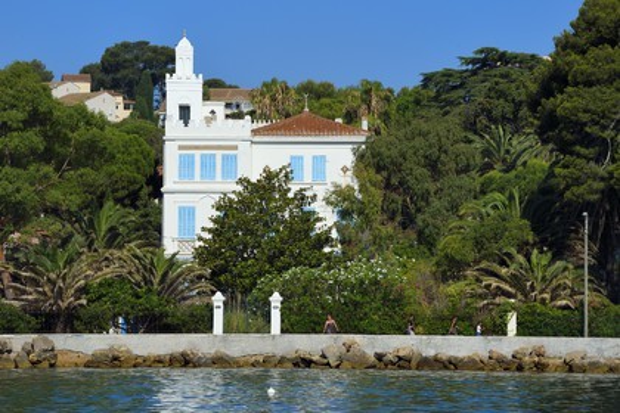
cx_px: 310
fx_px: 2928
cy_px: 206
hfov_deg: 12.1
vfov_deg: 8.1
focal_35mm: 170
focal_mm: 170
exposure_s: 1/320
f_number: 14
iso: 200
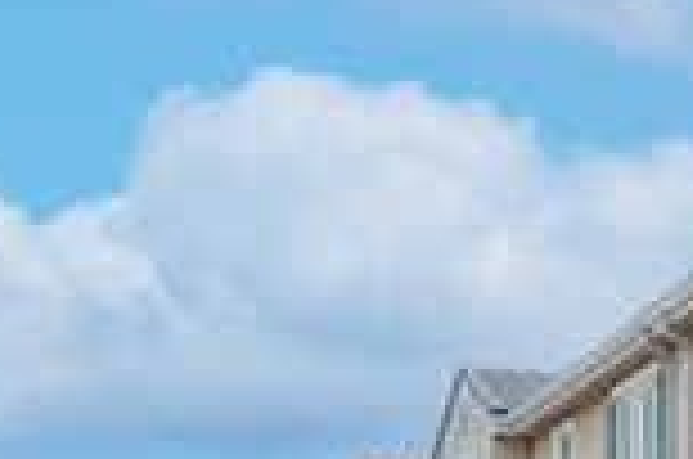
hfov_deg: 16.2
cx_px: 1120
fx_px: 2171
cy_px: 785
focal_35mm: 113
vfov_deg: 11.3
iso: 100
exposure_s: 1/500
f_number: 8
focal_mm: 17
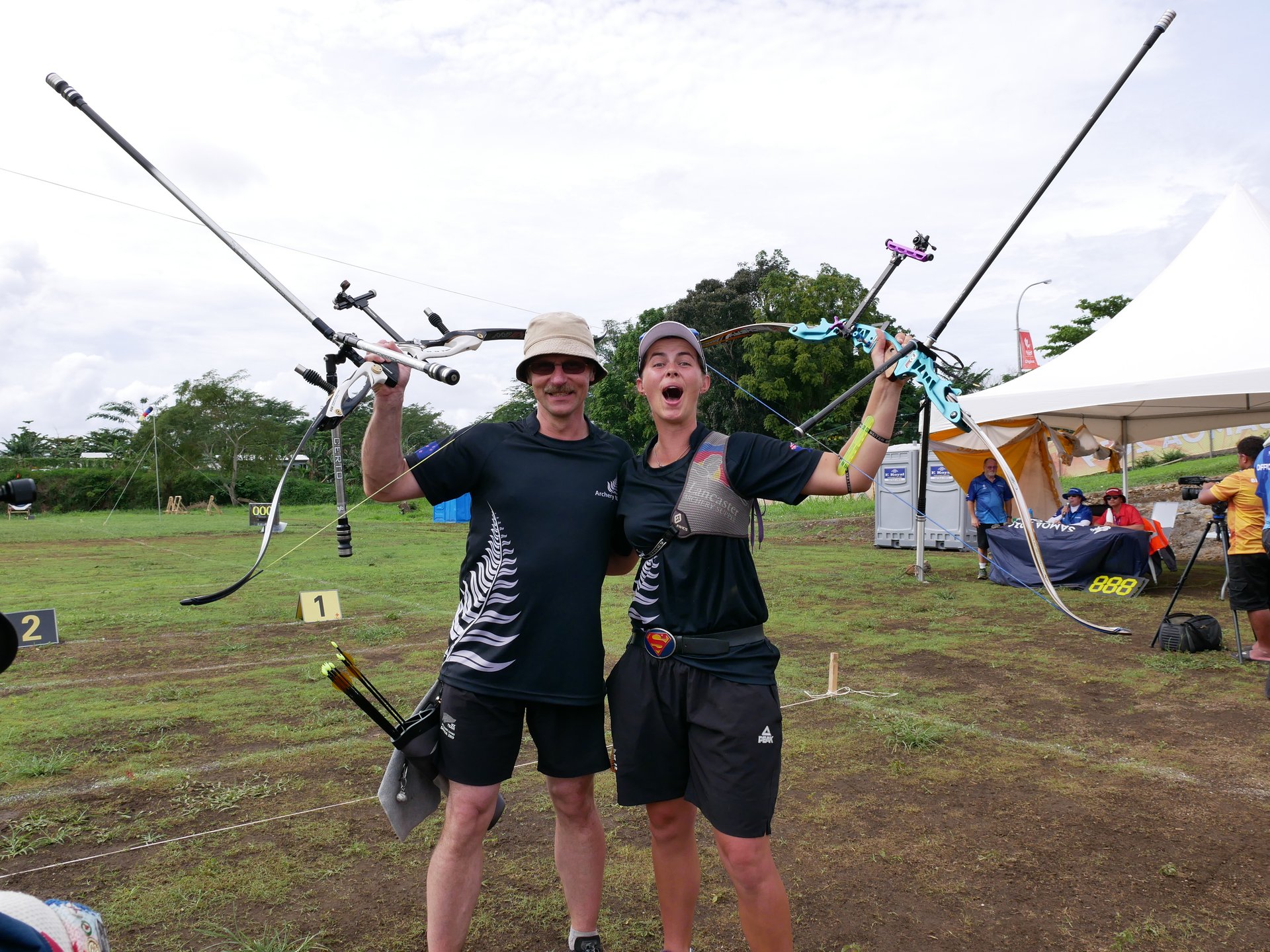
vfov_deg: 56.8
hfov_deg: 71.6
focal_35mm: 24
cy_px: 476
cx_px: 635
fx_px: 881
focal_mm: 12
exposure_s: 1/500
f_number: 5.6
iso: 200
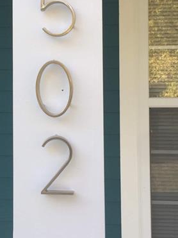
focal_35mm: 60
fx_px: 412
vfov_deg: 31.7
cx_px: 56
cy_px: 64
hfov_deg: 24.3
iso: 32
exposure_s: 1/327
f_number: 2.2
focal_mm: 4.15
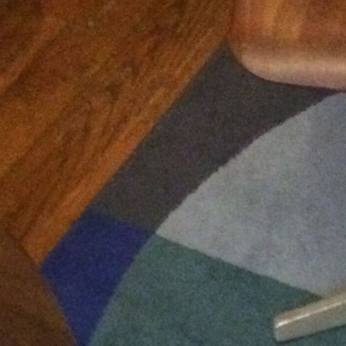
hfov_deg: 13.8
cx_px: 490
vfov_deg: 13.2
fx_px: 1357
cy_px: 614
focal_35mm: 120
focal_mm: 4.15
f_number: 2.2
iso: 640
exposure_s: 1/17
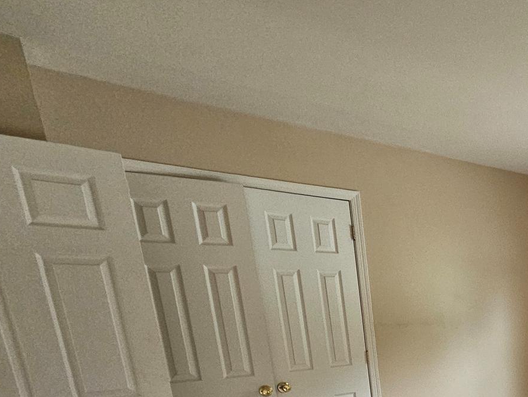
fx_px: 458
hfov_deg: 44.3
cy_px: 426
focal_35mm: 30
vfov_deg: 39.3
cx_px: 592
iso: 400
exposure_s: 1/40
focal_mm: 2.2
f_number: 2.2
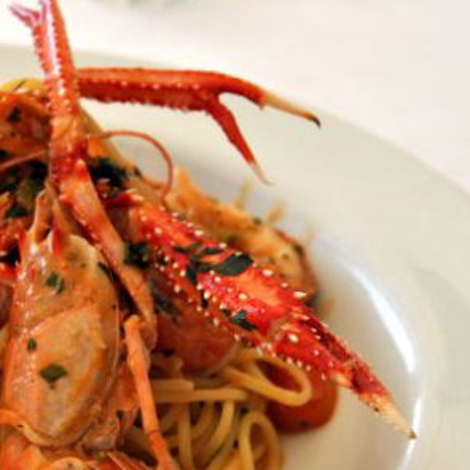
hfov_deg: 21.2
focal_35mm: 80
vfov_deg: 21.6
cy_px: 307
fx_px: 1229
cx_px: 55
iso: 110
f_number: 5.6
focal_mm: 28
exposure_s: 1/125
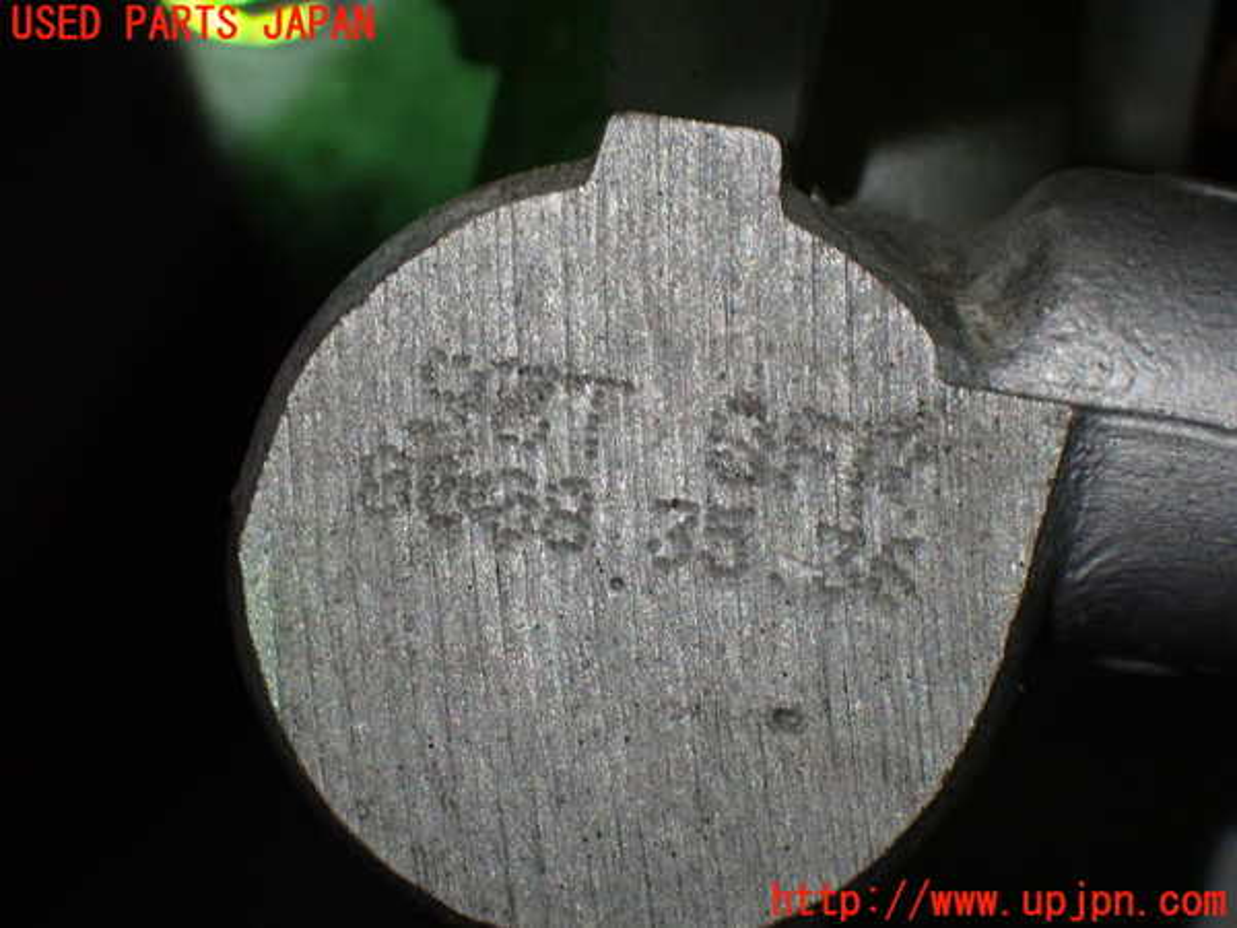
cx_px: 618
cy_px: 464
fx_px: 3145
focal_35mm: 88
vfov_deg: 16.8
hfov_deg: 22.3
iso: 800
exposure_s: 1/100
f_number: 4.5
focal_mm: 15.66
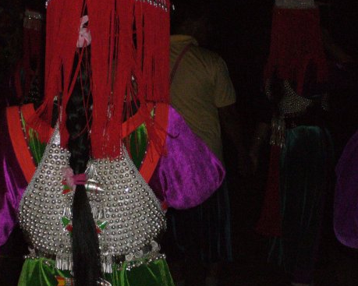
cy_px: 158
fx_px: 1515
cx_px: 122
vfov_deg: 10.8
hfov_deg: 13.5
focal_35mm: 143
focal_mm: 17.4
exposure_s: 1/30
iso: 400
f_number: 5
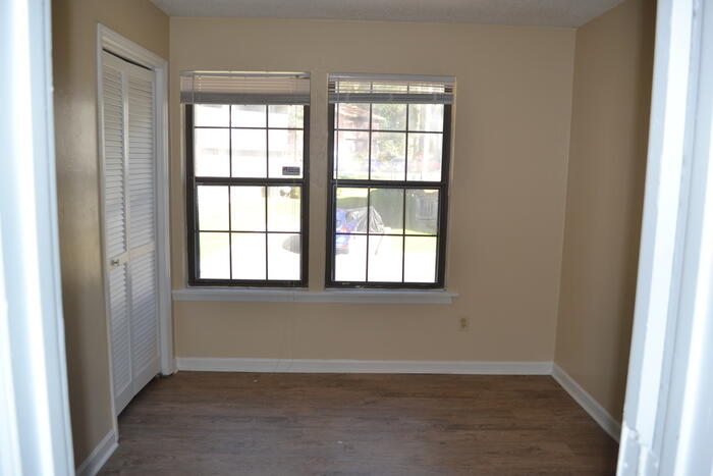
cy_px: 238
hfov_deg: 67.4
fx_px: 535
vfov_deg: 47.9
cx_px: 356
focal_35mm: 27
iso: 250
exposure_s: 1/125
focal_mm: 18
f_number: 4
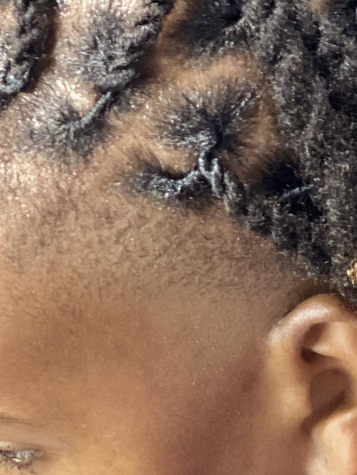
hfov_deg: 8.2
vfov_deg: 10.9
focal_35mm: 181
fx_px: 2488
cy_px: 438
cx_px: 236
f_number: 2
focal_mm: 6
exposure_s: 1/24
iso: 320
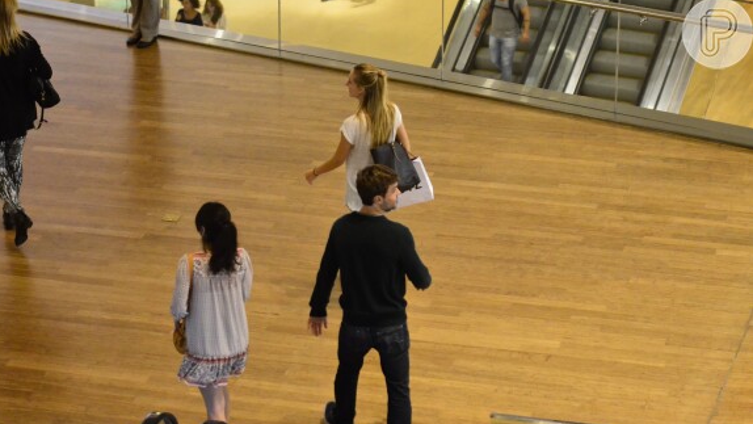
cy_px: 248
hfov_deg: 16.5
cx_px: 374
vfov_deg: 9.3
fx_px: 2596
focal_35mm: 130
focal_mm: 82
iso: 4000
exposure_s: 1/160
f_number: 2.8
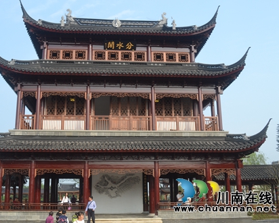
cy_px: 112
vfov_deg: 36.5
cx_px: 125
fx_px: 339
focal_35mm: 41
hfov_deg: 44.7
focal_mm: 24
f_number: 10
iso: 200
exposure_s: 1/200
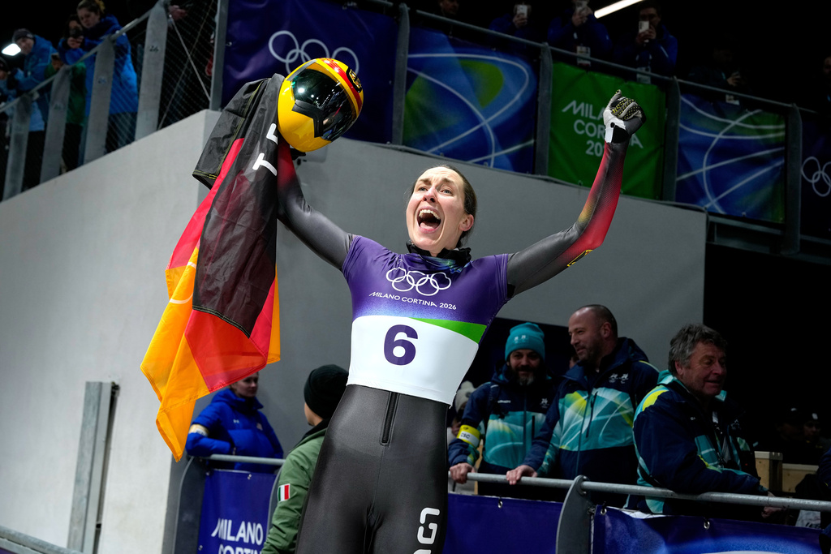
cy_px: 277
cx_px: 416
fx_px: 1339
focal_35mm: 58
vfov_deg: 23.4
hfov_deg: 34.5
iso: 1250
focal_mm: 58
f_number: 5.6
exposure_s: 1/1000
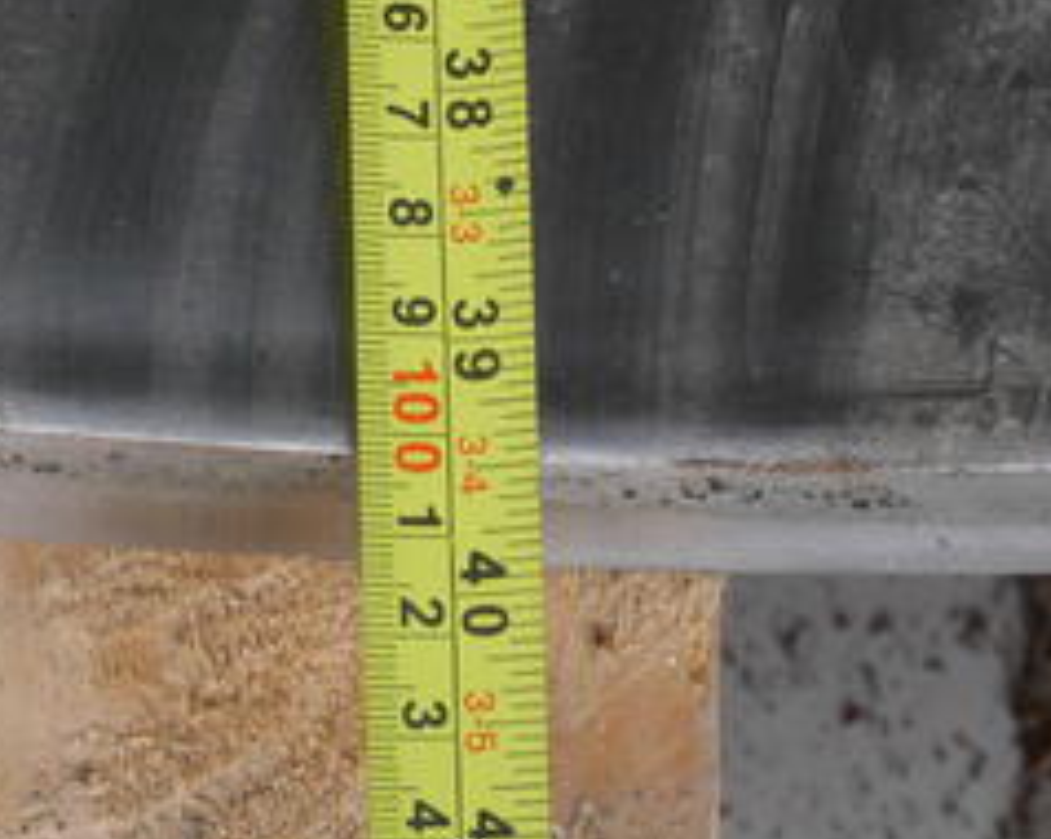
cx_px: 358
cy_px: 428
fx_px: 4289
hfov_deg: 13.9
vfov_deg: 11.2
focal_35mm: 138
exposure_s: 1/320
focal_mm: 42
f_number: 9
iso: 3200
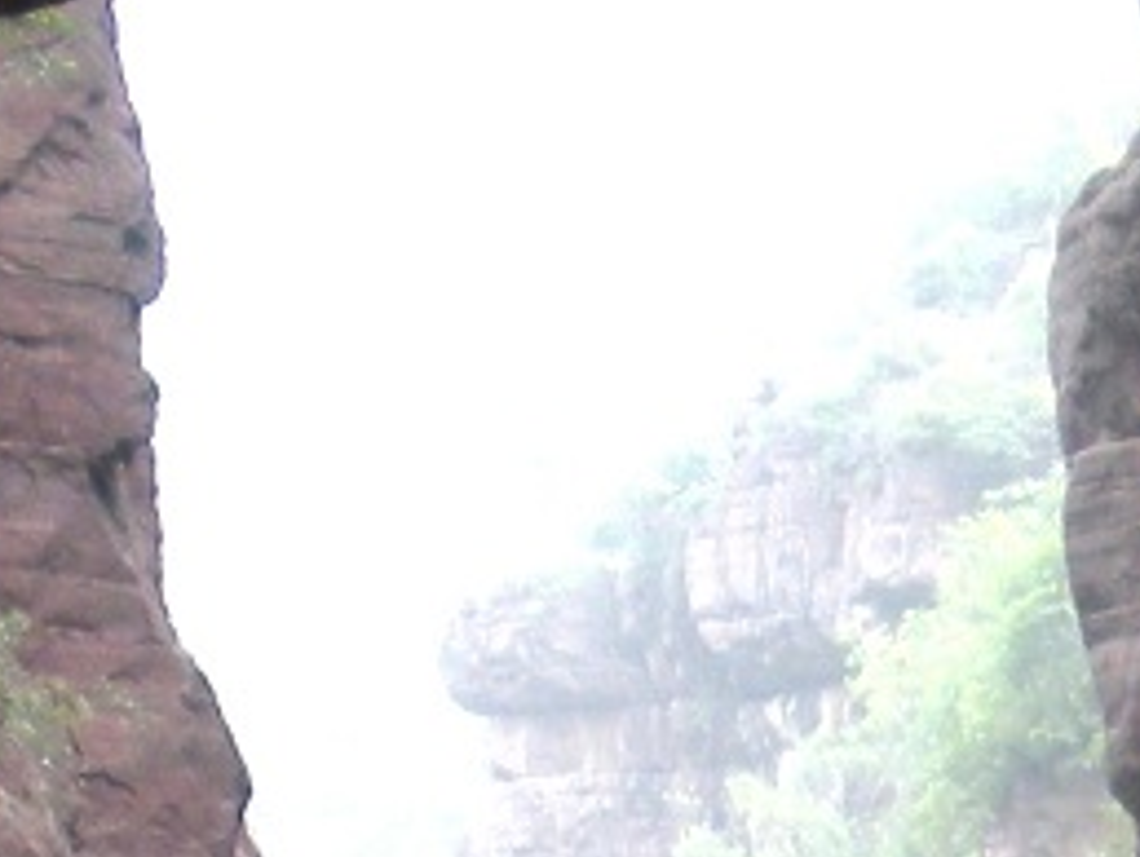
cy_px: 2388
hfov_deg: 9.3
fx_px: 6889
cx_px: 1480
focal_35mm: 209
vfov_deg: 6.6
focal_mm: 6.3
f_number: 3.5
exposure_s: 1/86.2
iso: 64
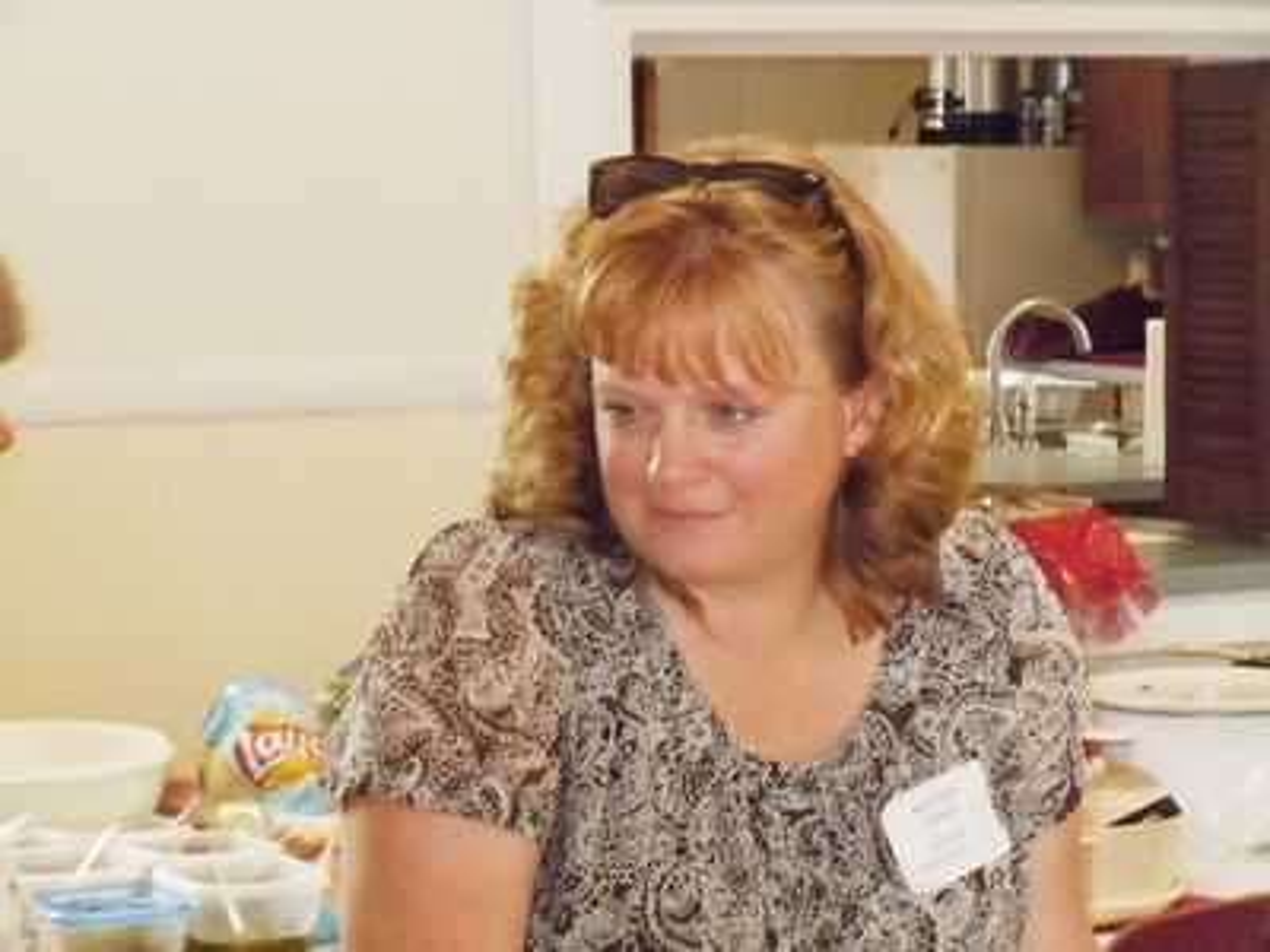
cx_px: 635
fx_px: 4403
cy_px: 476
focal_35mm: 120
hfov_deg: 16.4
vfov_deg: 12.3
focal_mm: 21.5
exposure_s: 1/50
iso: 1000
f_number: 5.4
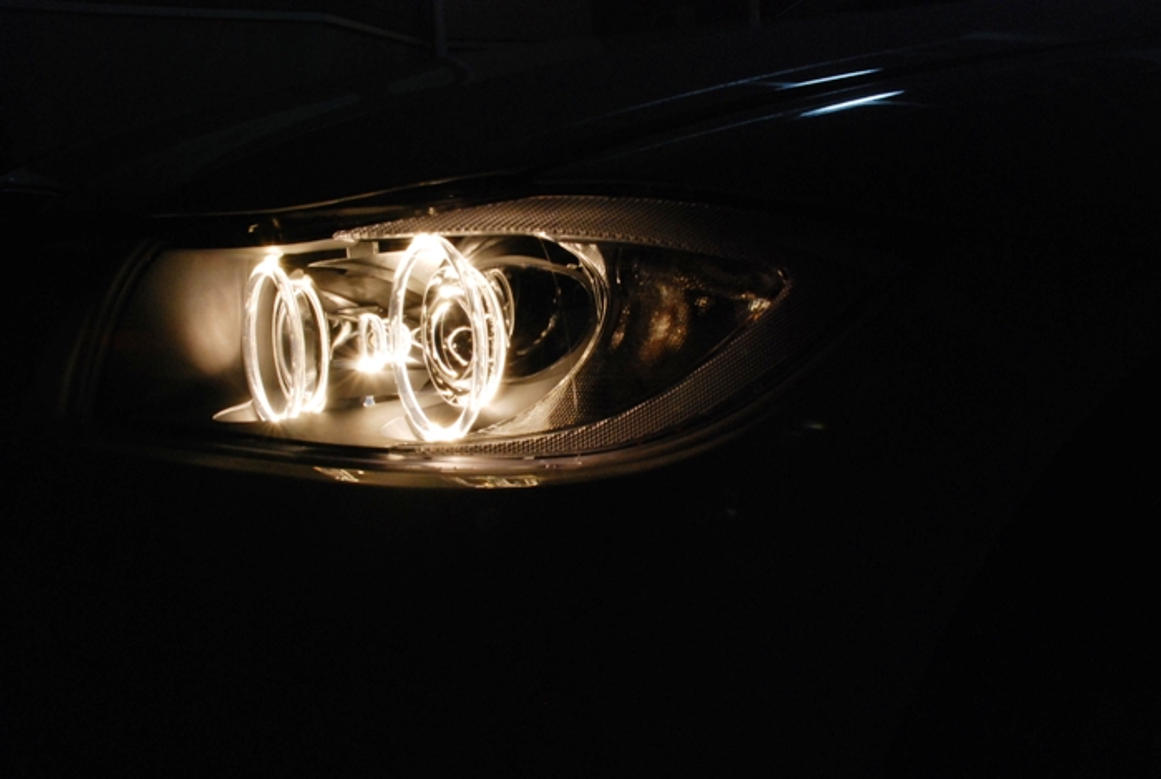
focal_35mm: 36
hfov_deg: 53.0
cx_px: 580
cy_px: 390
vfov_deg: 37.0
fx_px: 1163
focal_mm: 24
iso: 800
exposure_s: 1
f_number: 22
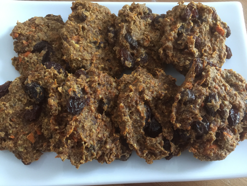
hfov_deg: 61.7
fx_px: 207
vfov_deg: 48.2
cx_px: 124
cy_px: 93
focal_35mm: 29
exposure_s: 1/15
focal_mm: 4.15
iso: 320
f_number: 2.2
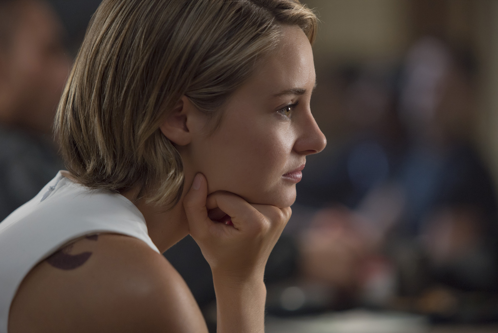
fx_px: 2768
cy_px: 166
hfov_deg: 10.3
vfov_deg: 6.9
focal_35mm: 200
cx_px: 249
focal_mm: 200
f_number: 9.9
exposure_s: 1/160
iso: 1250
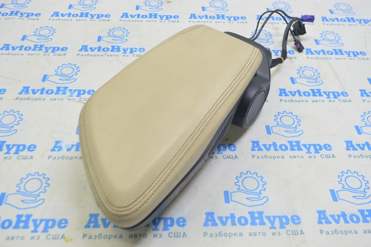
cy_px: 124
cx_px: 186
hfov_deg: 53.2
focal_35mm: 36
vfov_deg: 36.8
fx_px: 371
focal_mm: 24
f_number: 5.6
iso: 400
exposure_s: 1/20
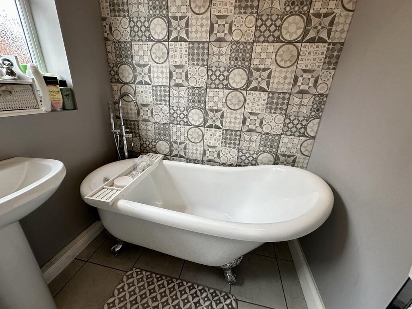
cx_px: 206
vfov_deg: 85.7
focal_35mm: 14
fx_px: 167
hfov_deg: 102.1
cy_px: 154
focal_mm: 2.22
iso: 100
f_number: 2.2
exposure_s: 1/100
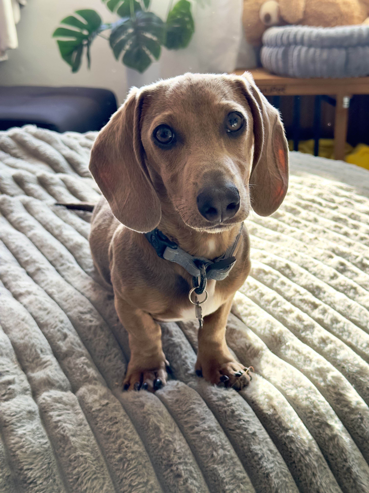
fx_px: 682
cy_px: 246
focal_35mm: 48
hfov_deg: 30.3
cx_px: 184
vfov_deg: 39.7
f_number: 1.78
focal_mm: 6.86
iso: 80
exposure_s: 1/162
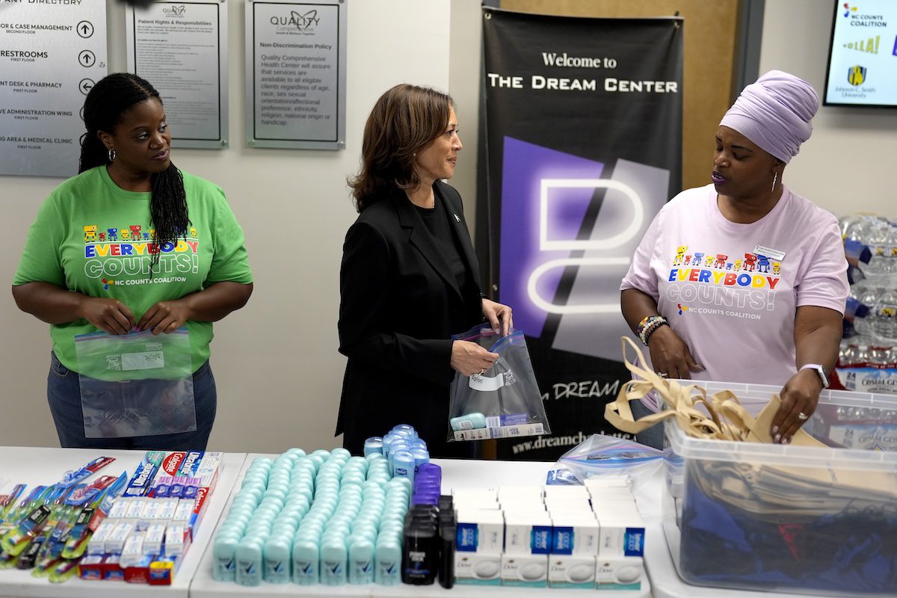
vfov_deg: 27.0
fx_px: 1246
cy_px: 299
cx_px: 448
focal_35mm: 50
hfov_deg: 39.6
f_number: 1.8
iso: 800
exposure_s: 1/800
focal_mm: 50
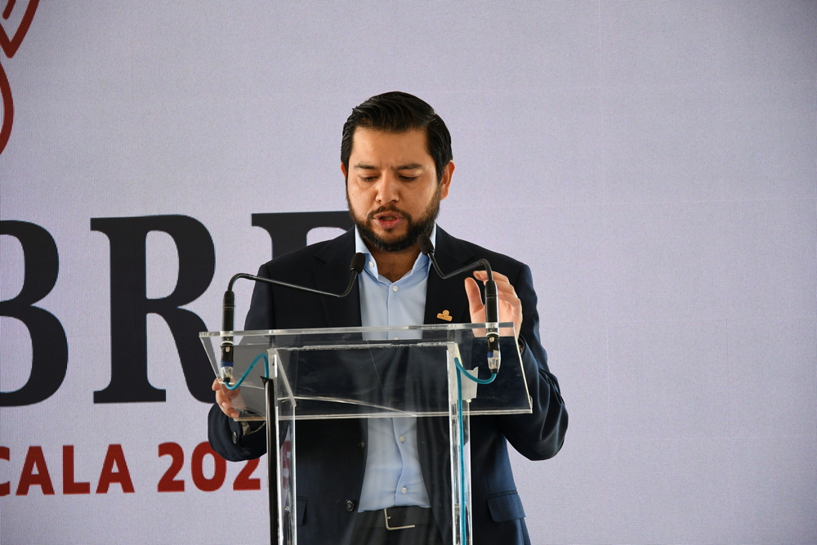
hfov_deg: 13.1
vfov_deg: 8.7
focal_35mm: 157
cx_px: 408
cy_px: 272
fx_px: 3563
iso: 1000
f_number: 5.6
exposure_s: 1/200
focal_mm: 105
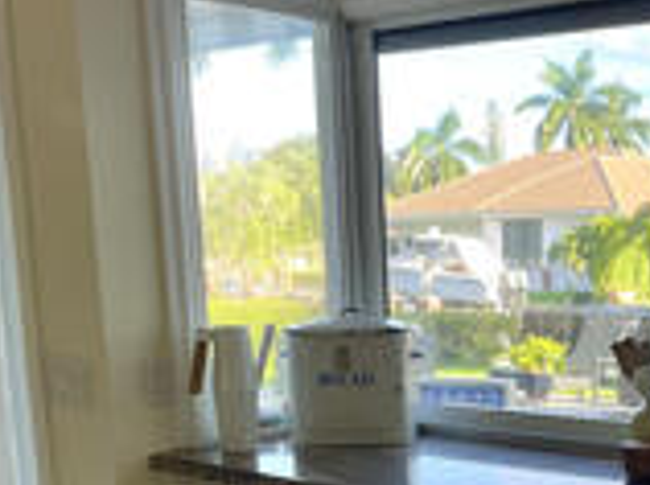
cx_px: 609
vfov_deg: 21.2
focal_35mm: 66
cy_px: 514
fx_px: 1237
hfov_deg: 28.1
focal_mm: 4.2
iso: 40
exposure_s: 1/121
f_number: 1.6
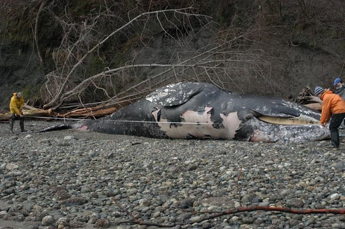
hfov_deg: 37.9
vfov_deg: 25.7
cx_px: 172
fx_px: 503
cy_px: 114
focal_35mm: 52
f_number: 7.1
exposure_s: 1/160
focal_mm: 35
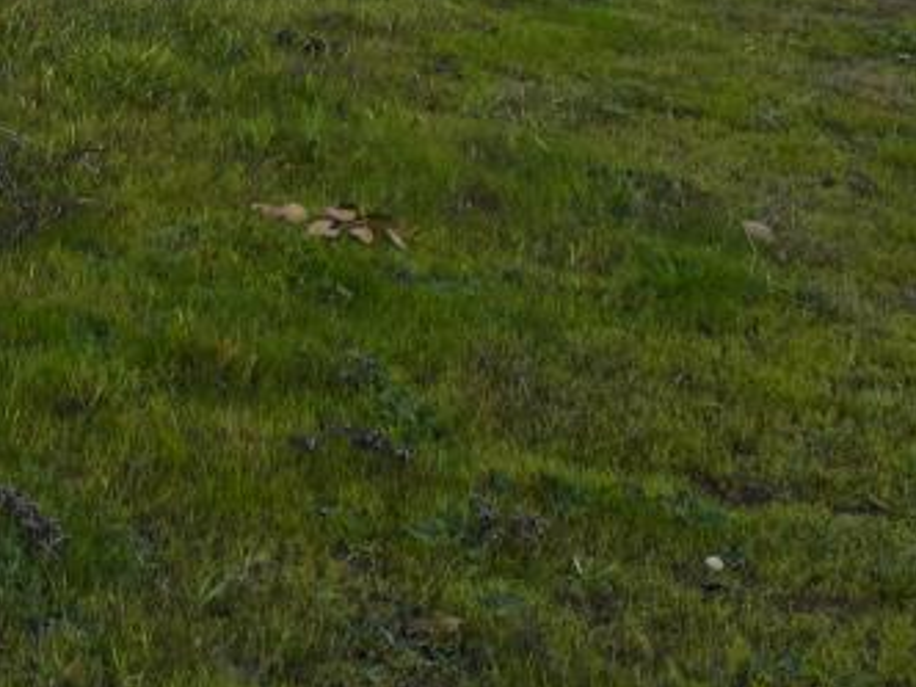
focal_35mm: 104
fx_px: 2752
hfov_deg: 18.2
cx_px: -99
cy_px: -625
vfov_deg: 12.7
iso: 16
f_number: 1.7
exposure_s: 1/180
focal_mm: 6.3
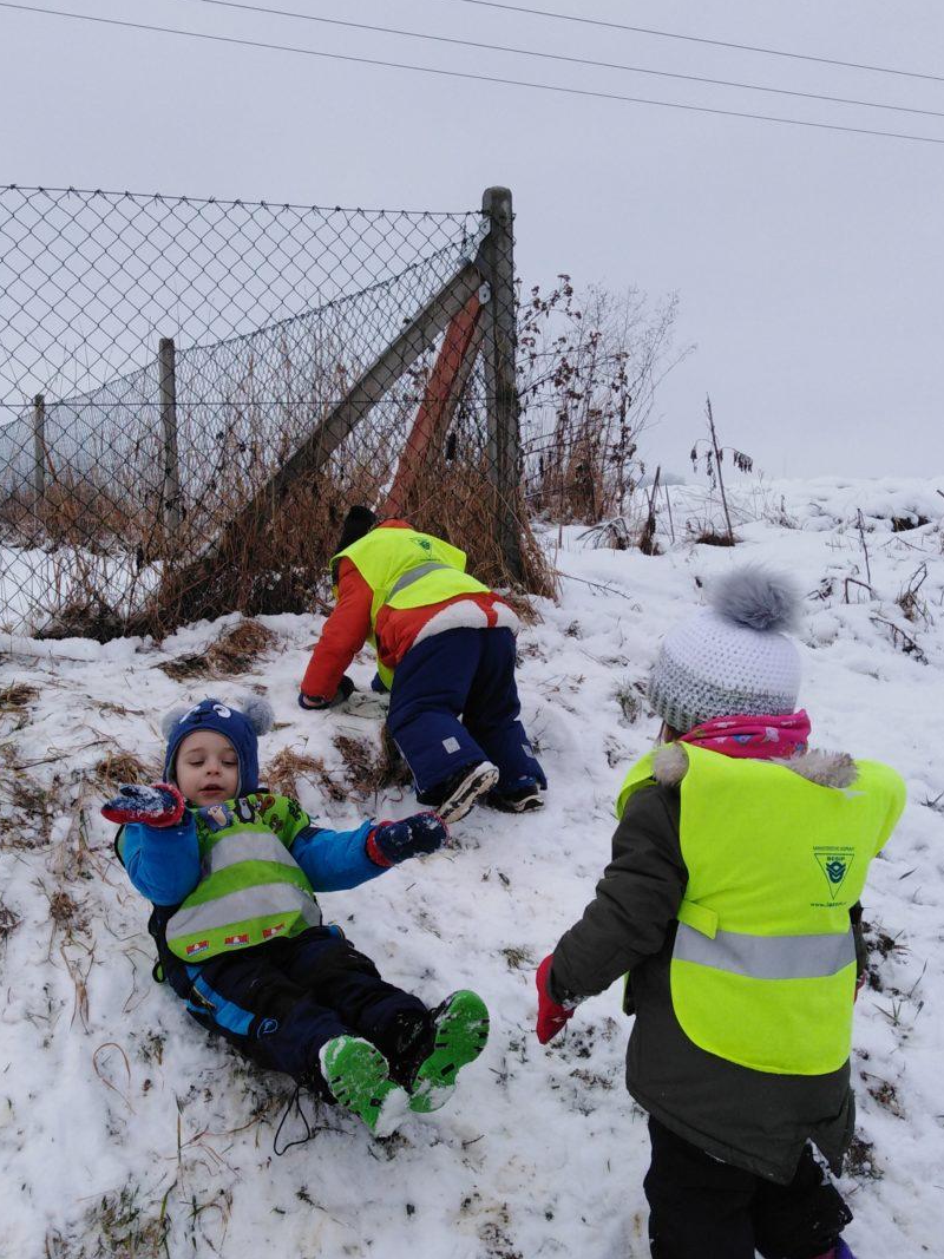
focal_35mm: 39
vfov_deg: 47.8
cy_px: 675
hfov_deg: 36.7
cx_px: 375
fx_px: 1418
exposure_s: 1/809
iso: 100
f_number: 2.2
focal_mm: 3.46
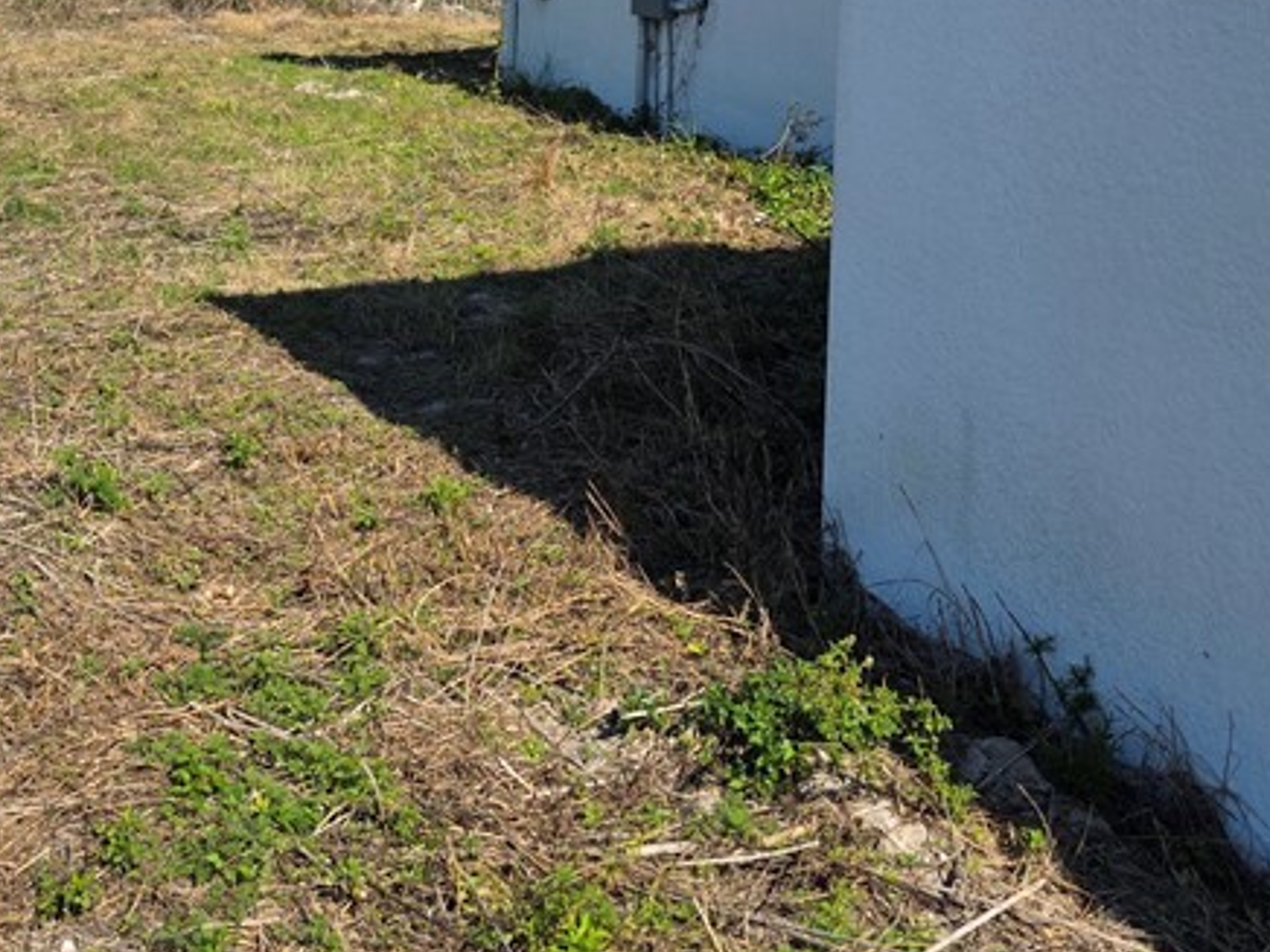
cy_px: -134
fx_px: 1981
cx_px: 283
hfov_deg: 34.6
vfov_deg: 24.9
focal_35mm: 54
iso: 80
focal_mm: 6.3
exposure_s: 1/6355
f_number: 1.7
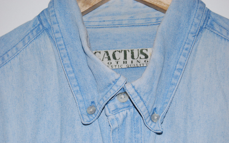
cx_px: 115
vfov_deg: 16.3
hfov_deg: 25.8
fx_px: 499
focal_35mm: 80
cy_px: 73
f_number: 5.6
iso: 1600
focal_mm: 52
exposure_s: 1/60
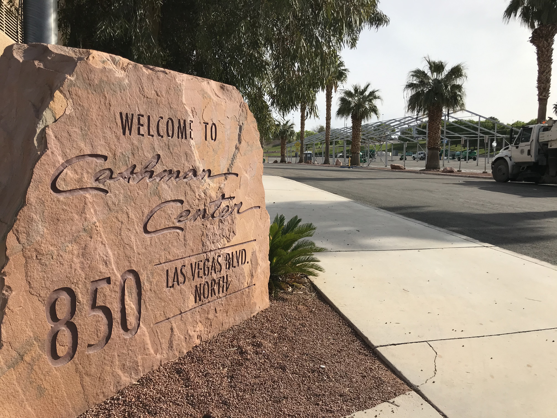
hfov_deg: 63.4
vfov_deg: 49.7
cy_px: 209
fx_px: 451
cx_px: 278
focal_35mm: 28
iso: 20
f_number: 1.8
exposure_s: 1/2907
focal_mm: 3.99
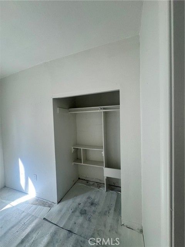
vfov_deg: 102.1
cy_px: 124
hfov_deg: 85.7
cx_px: 92
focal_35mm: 14
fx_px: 100
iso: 125
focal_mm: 2.22
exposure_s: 1/99
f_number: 2.2
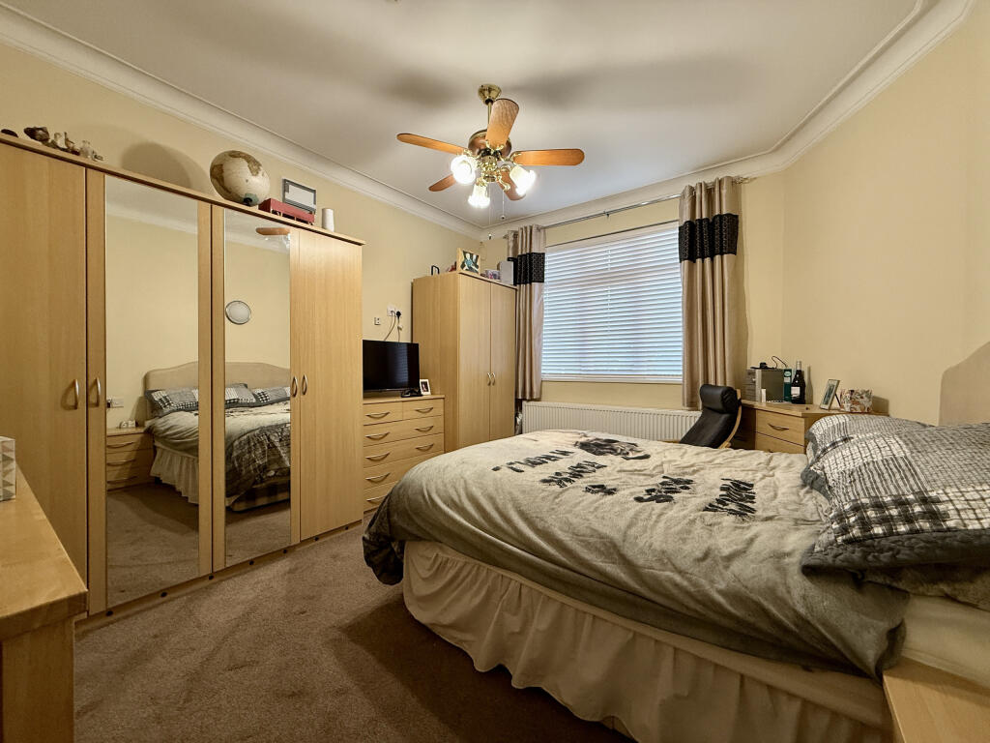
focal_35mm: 14
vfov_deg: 85.7
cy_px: 372
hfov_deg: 102.1
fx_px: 400
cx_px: 495
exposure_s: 1/50
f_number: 2.2
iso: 200
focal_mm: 2.22
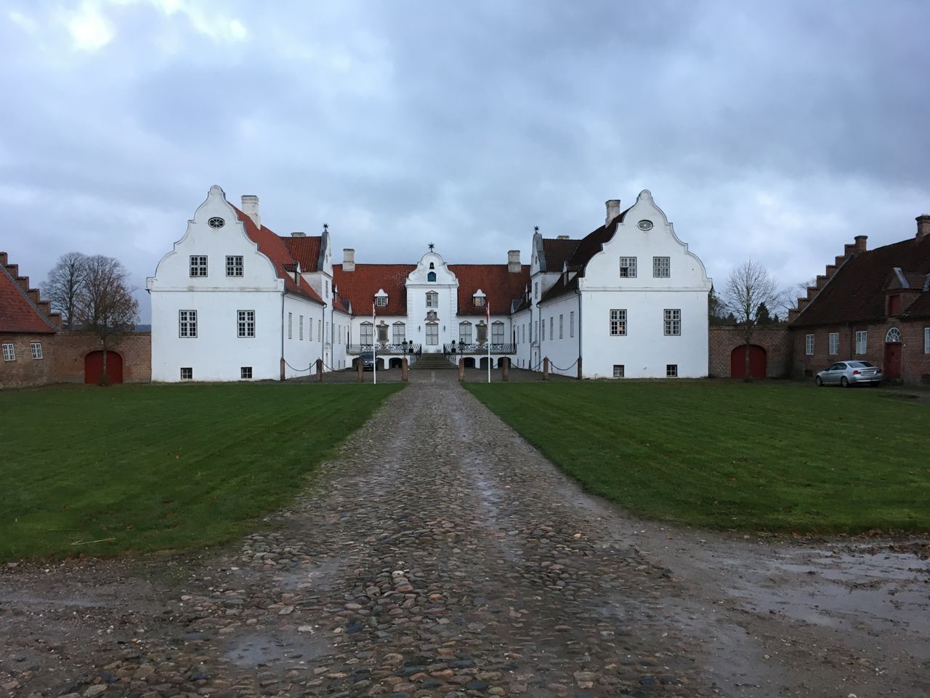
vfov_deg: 48.2
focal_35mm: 29
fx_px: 779
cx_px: 465
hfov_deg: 61.7
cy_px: 349
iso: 64
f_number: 2.2
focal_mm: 4.15
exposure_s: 1/33
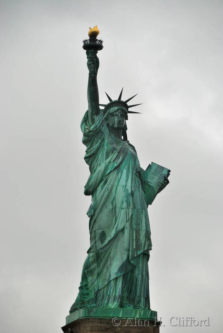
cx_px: 112
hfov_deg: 6.8
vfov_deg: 10.2
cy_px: 166
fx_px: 1878
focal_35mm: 202
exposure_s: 1/200
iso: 110
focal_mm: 135
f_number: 5.6
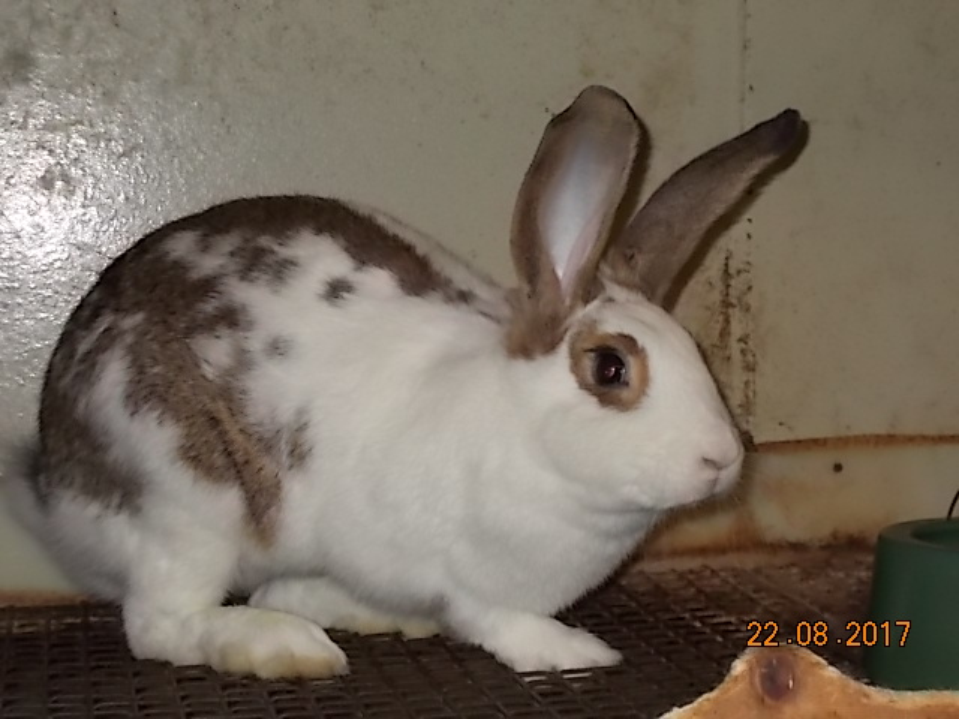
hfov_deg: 22.8
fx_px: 2383
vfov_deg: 17.2
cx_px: 480
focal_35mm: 86
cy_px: 360
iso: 200
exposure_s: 1/60
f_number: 6.3
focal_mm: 15.4
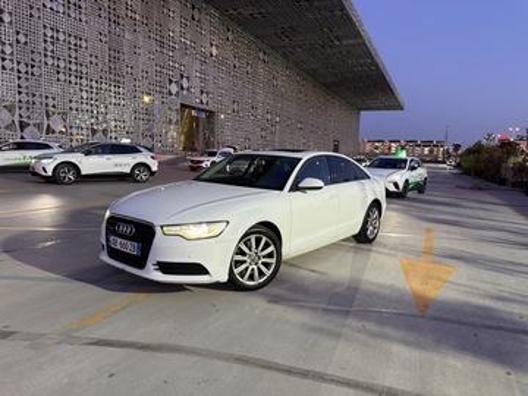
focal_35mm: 24
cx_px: 264
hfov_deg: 71.6
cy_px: 198
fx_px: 366
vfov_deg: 56.8
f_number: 1.78
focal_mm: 6.76
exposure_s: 1/62
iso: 200
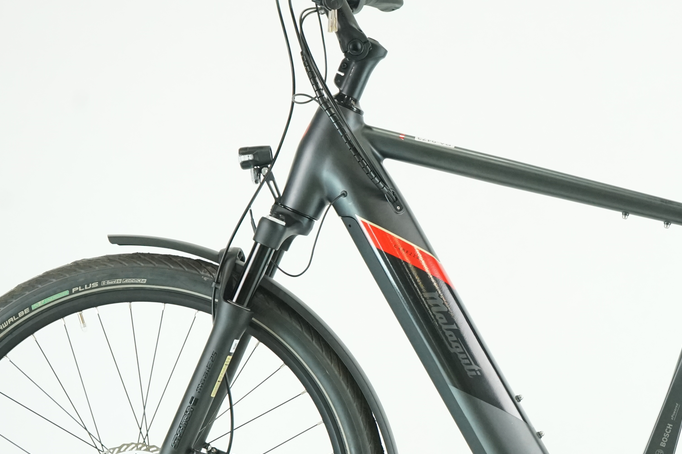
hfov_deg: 18.4
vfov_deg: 12.4
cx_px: 559
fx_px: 2084
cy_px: 313
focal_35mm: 110
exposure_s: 1/200
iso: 2500
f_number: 5.6
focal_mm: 55
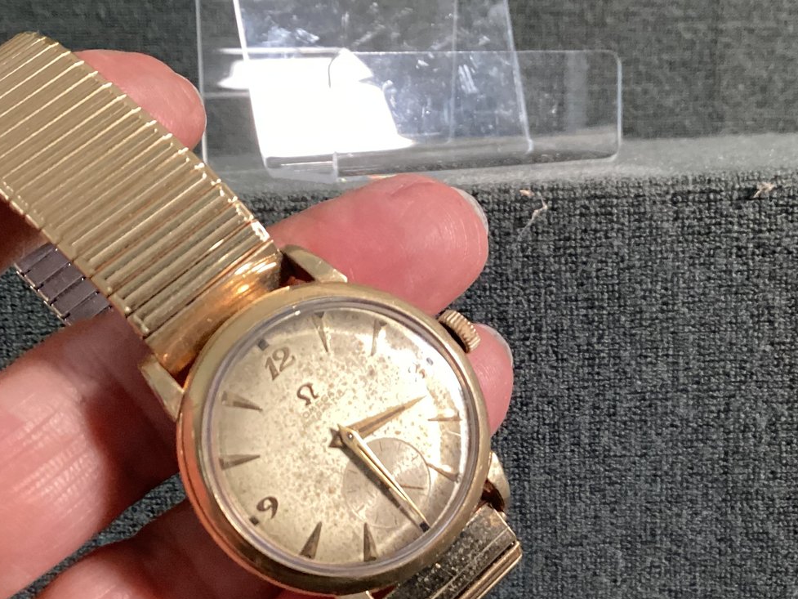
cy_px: 425
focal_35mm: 48
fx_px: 1107
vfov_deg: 29.9
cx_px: 520
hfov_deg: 39.3
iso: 250
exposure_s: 1/40
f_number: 2.4
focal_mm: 3.3
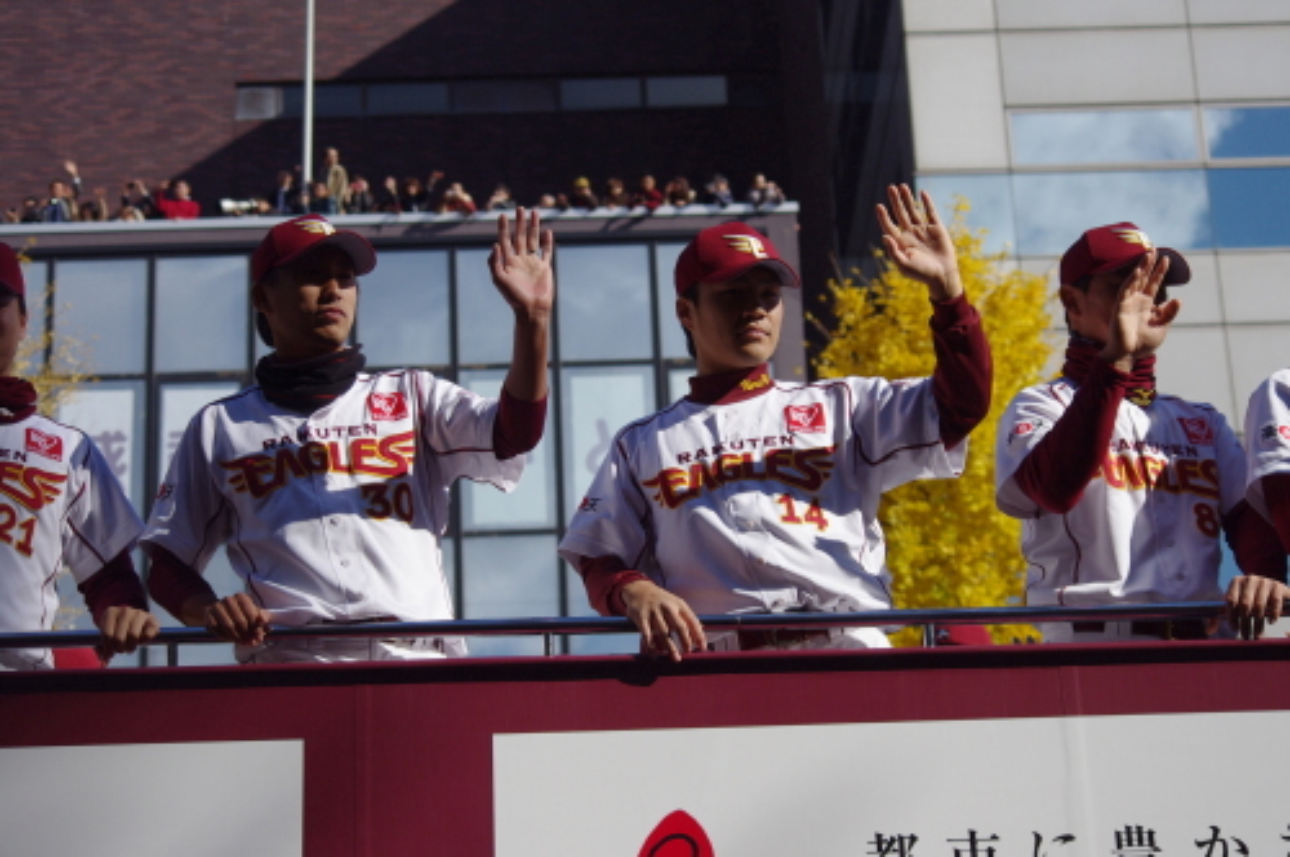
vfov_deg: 16.6
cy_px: 428
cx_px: 645
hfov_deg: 24.8
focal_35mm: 82
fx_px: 2934
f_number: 5.6
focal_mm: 55
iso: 400
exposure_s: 1/2500
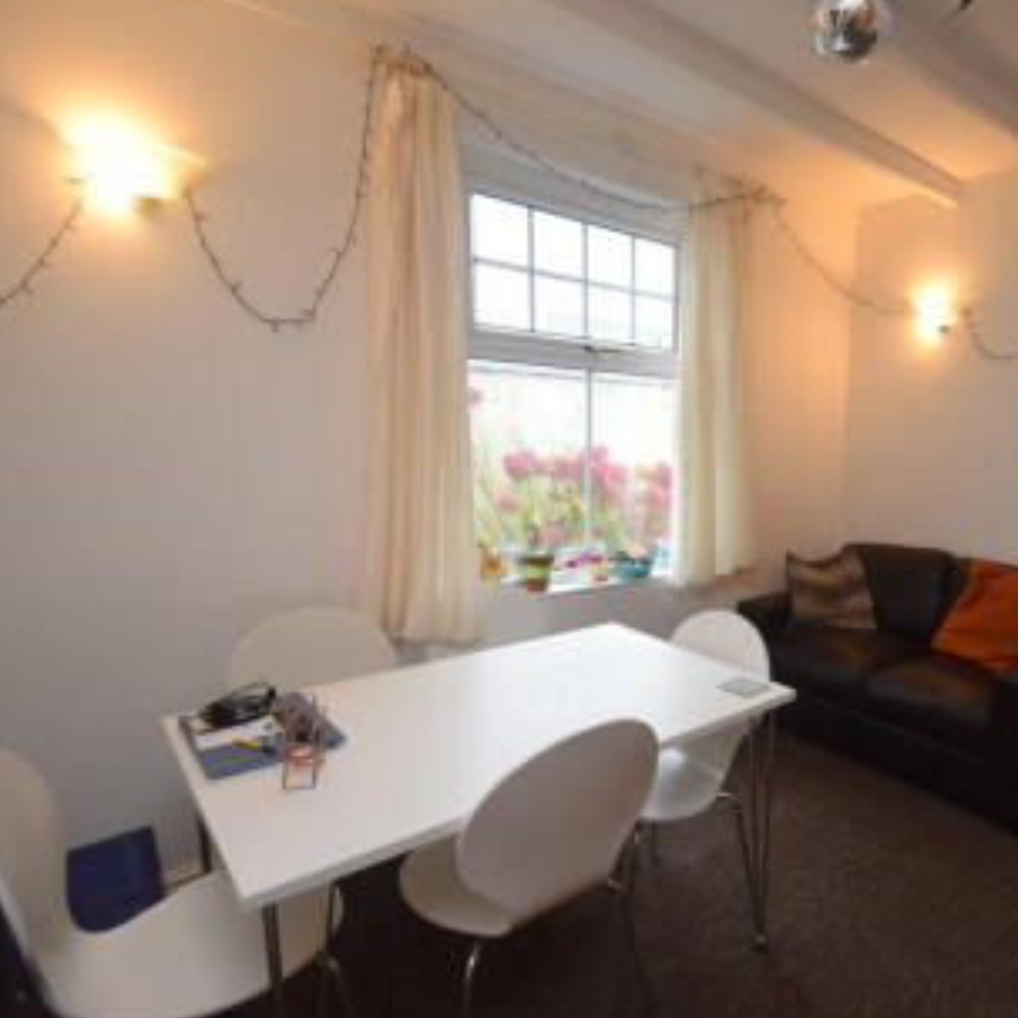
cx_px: 736
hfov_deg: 70.9
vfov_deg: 74.8
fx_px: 665
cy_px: 516
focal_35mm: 20
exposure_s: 1/80
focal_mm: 10
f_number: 4.5
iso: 800
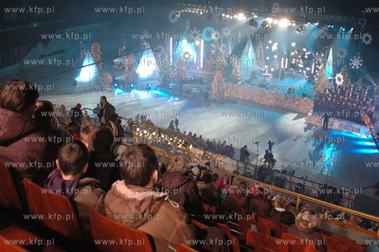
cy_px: 126
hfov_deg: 46.4
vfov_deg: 31.8
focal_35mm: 42
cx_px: 190
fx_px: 442
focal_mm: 28
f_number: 3.5
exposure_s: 1/80
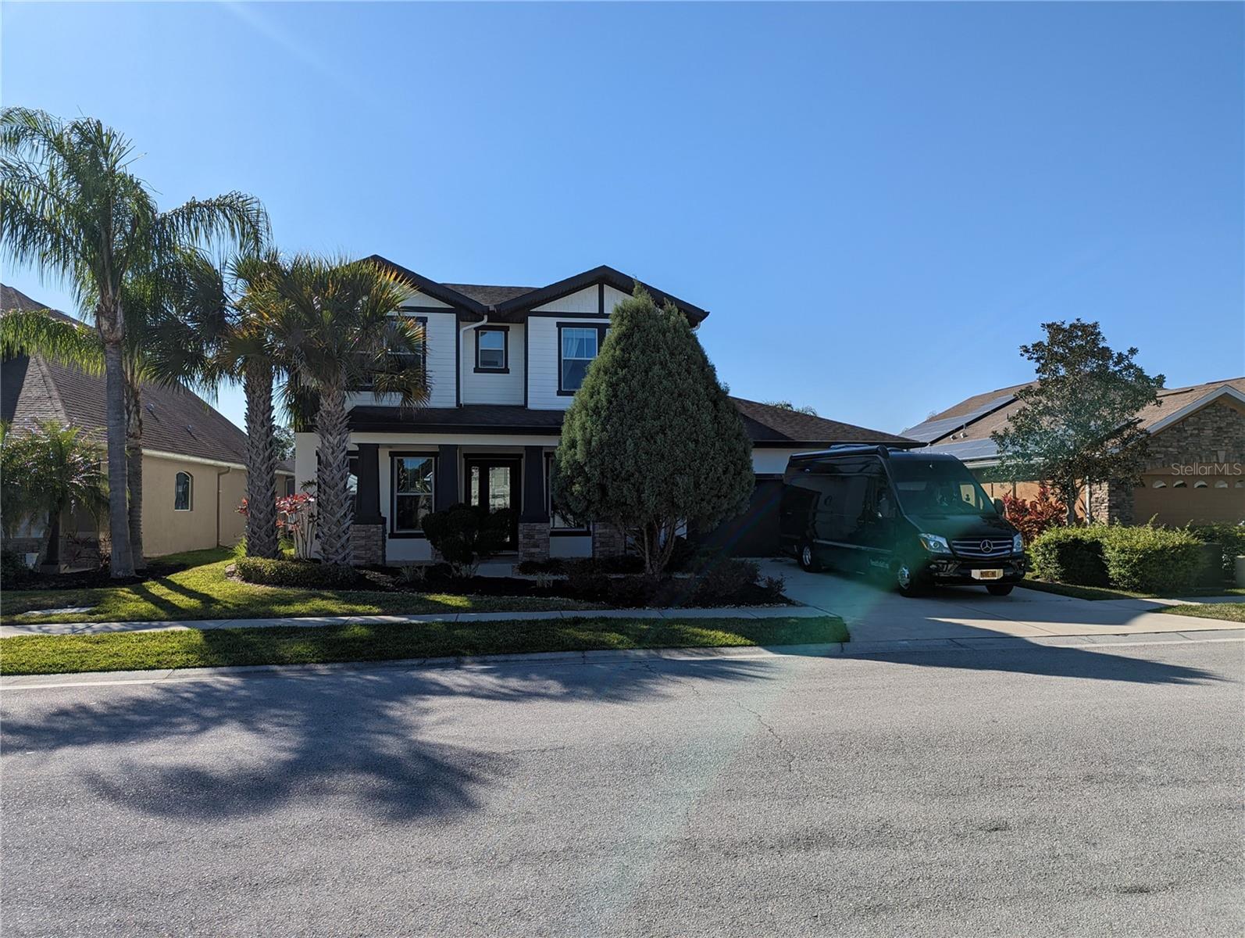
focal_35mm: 24
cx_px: 622
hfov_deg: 71.5
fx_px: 864
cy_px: 469
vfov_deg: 56.9
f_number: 1.85
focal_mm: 6.81
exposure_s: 1/2463
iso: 47
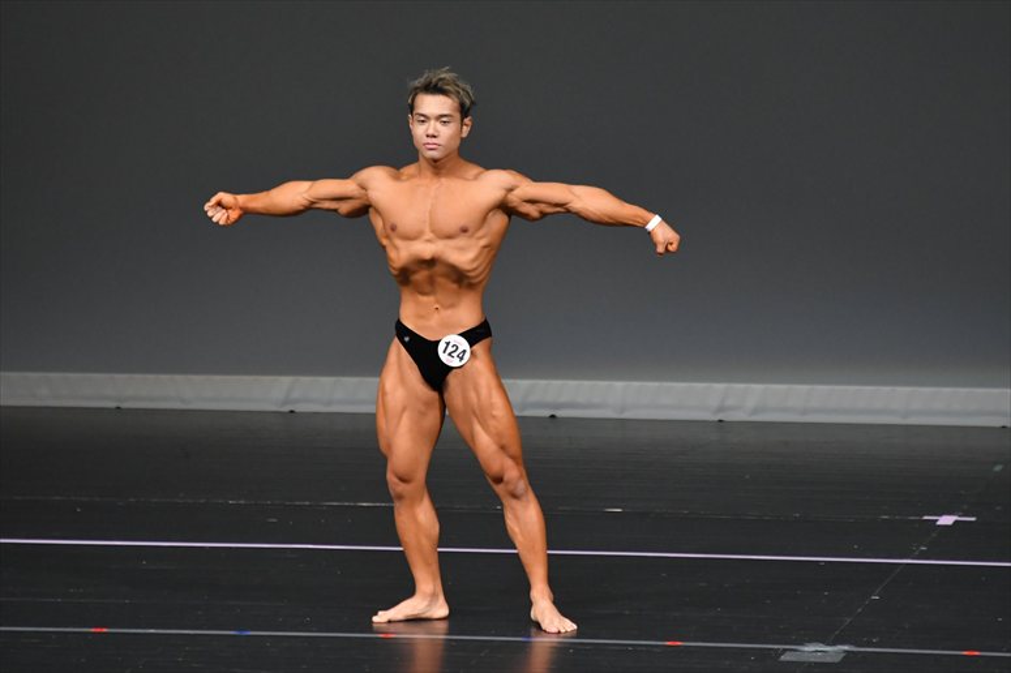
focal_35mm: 345
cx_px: 506
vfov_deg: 4.0
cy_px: 336
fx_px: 9684
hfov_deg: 6.0
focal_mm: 230
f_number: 5.6
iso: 4000
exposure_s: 1/400
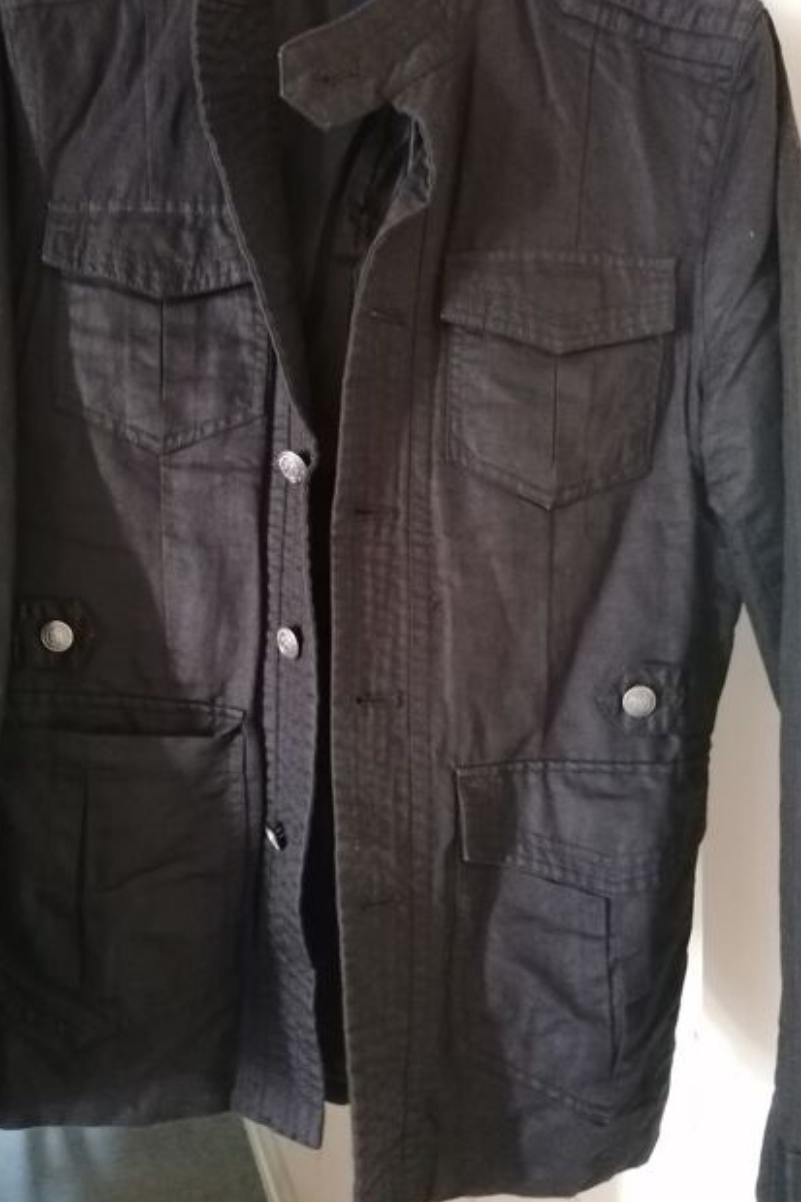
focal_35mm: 29
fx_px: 968
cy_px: 603
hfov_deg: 44.8
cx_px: 345
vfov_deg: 63.7
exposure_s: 1/16.7
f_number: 1.8
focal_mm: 4.75
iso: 1600
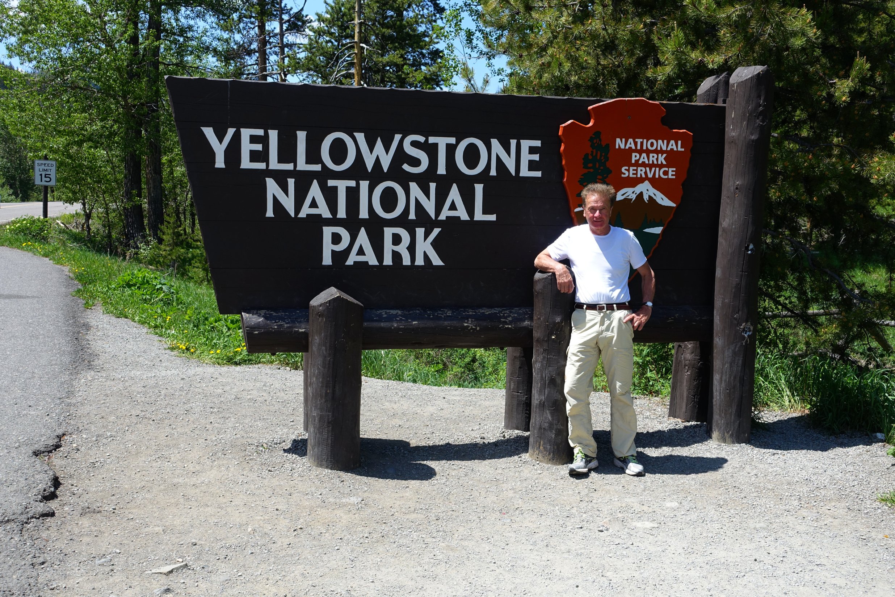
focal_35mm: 38
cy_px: 298
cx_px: 448
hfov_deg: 50.7
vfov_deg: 35.1
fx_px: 945
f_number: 5.6
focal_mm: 13.92
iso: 125
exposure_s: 1/320
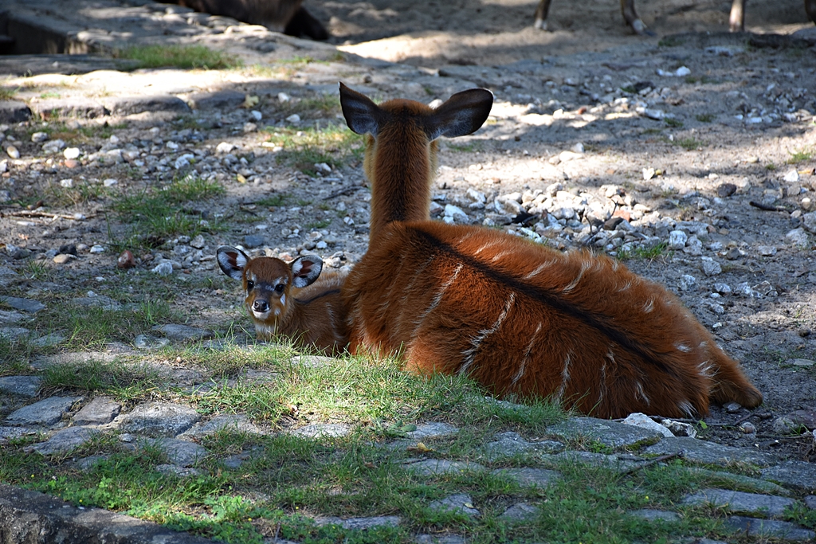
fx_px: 3400
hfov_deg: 13.7
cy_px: 272
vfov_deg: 9.2
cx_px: 408
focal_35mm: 150
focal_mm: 100
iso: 400
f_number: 5.6
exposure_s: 1/125
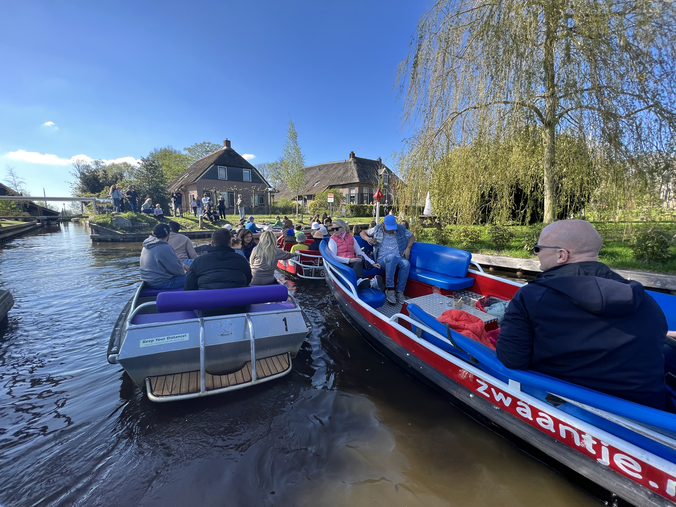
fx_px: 254
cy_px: 254
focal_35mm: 13
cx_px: 338
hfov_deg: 106.2
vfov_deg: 89.9
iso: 32
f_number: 1.8
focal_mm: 1.57
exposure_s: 1/398
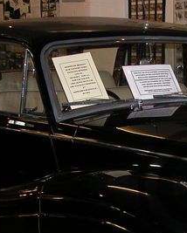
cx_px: 197
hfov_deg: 13.3
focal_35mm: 114
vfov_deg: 16.7
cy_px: 187
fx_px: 788
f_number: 2.9
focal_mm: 10
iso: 200
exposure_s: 1/60
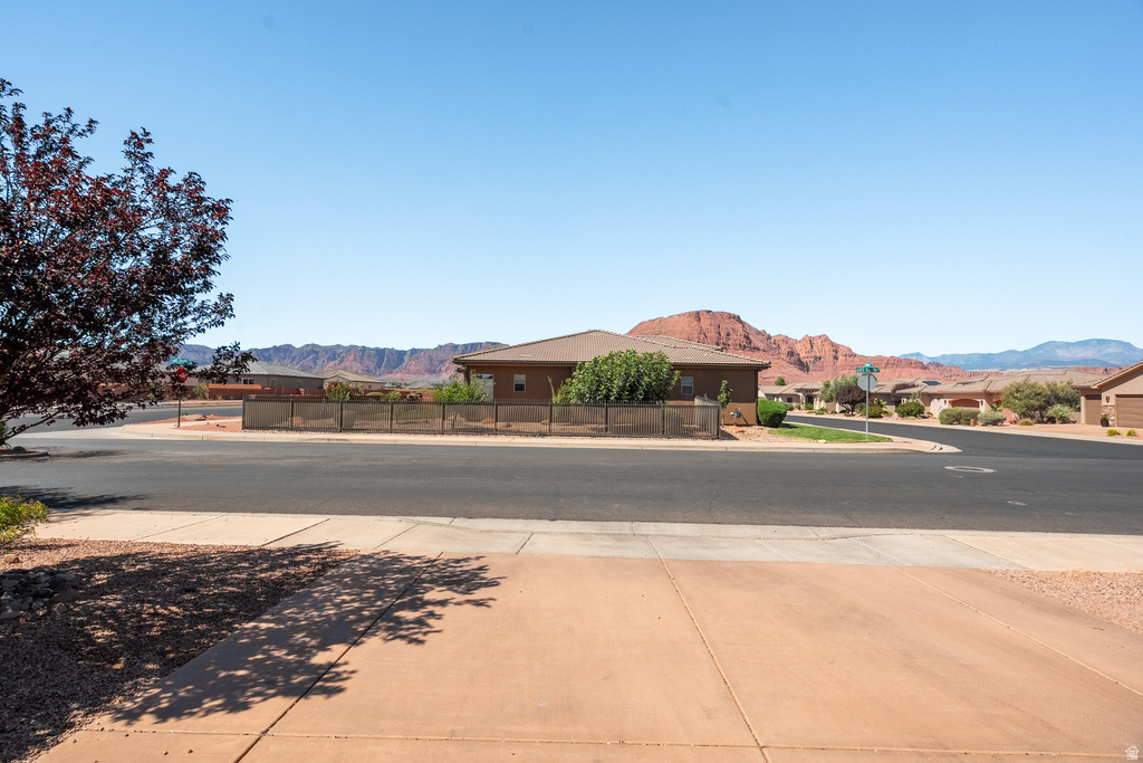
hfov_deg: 96.7
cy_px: 382
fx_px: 508
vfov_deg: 73.8
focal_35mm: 16
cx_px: 572
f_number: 8
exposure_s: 1/1600
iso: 800
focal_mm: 16
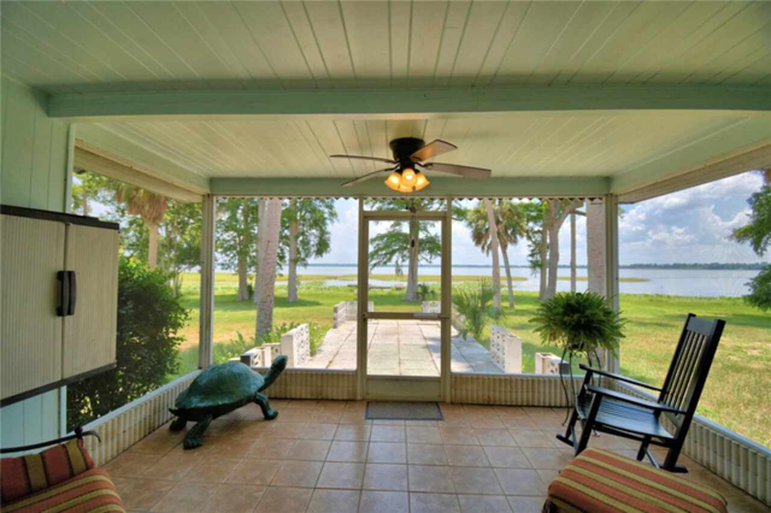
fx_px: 321
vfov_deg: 77.3
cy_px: 256
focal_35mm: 15
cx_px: 386
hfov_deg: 100.4
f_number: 4.5
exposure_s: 1/500
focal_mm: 10
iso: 110
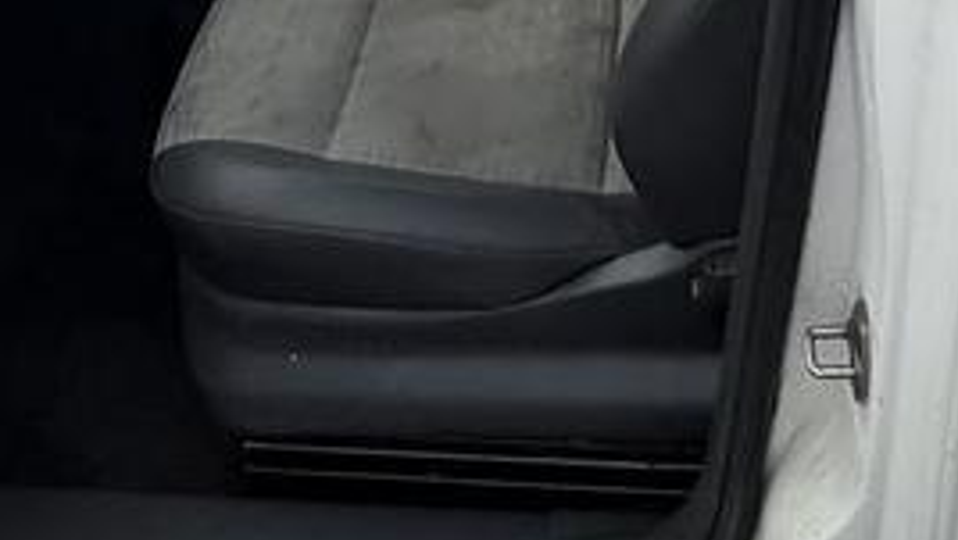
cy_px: -261
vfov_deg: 20.3
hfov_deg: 40.4
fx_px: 1296
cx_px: 568
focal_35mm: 51
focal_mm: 2.22
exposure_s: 1/359
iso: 50
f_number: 2.2
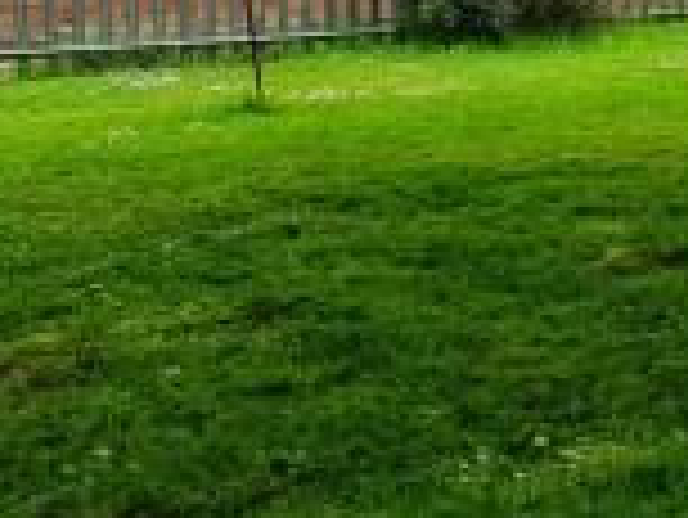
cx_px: 1403
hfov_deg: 16.6
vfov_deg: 15.9
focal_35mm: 87
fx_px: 1730
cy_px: -198
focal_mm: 1.8
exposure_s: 1/718
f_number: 2.2
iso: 50
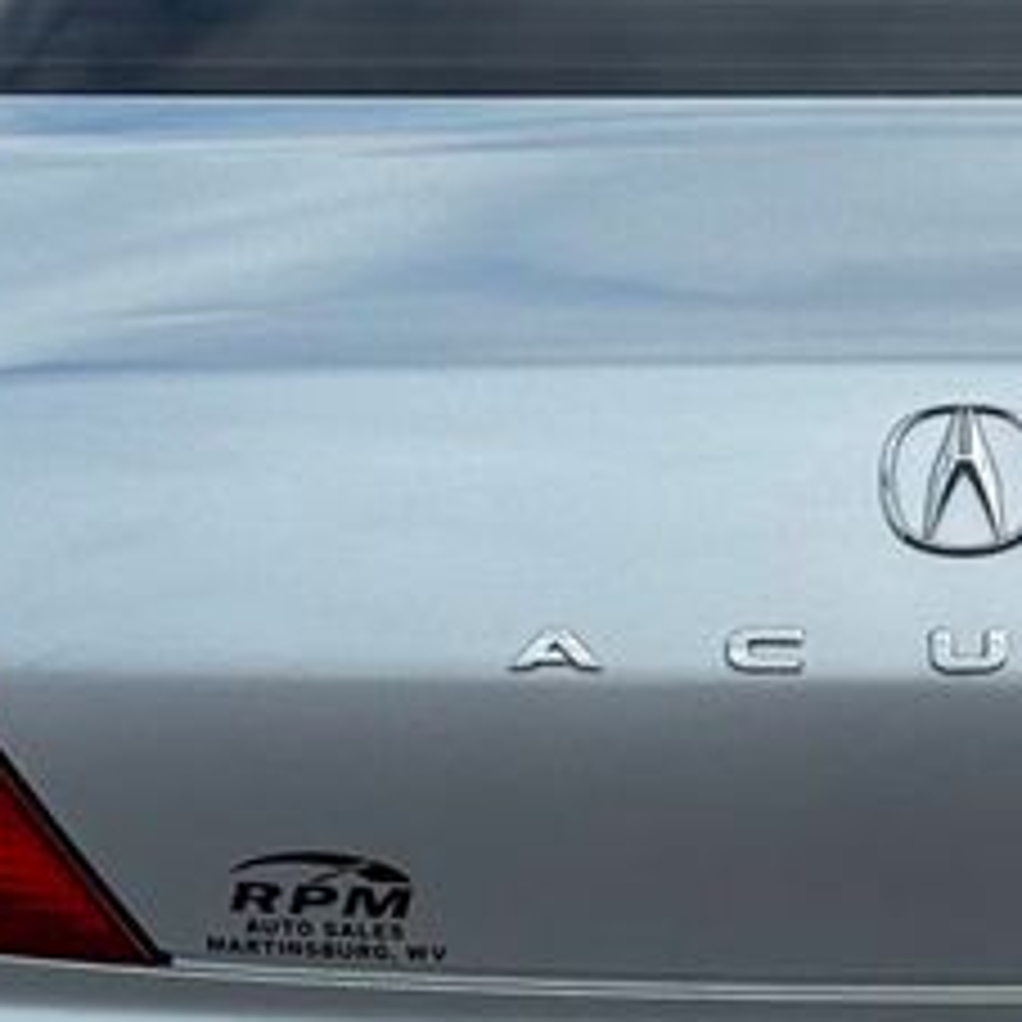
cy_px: 738
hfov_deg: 9.1
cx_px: 950
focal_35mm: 191
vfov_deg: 9.1
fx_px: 6380
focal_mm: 6.76
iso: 64
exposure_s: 1/3425
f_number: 1.78
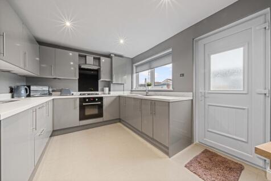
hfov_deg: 112.6
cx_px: 136
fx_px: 90
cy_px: 90
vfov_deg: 90.0
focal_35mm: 12
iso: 800
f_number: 22
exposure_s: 4
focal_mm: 12
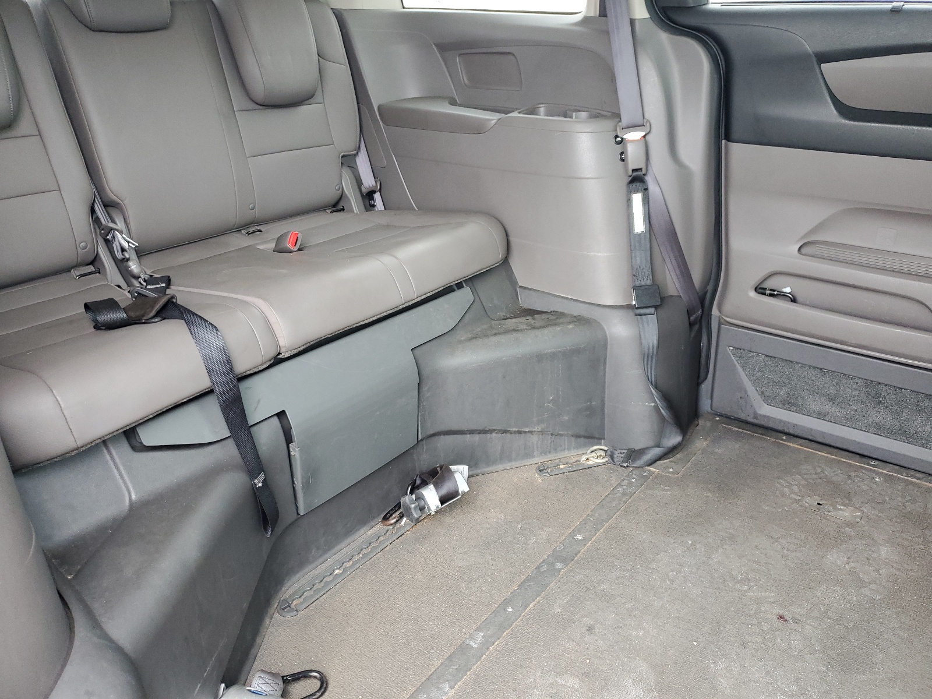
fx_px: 700
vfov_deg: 53.1
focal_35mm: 26
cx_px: 466
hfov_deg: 67.3
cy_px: 350
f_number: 1.5
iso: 137
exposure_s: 1/60.2
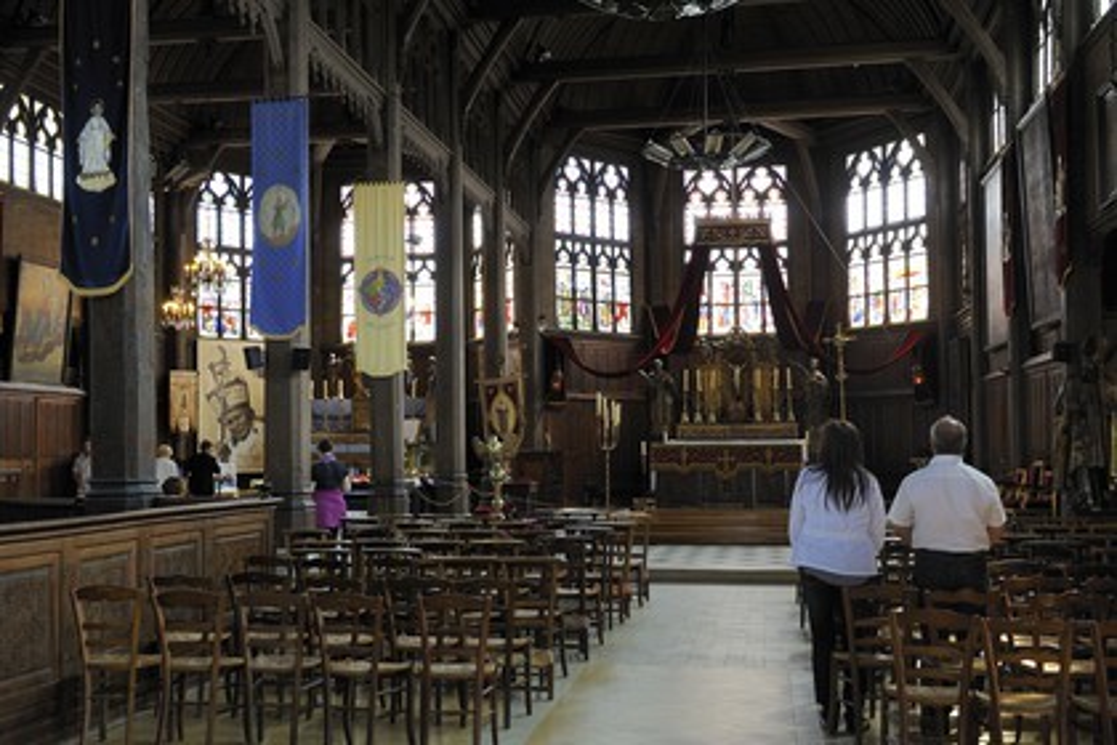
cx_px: 558
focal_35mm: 38
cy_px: 372
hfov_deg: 50.7
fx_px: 1179
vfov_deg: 35.1
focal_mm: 38
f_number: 4.5
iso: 400
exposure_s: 1/20
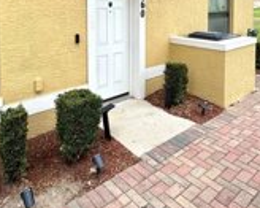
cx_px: 82
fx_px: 231
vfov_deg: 43.5
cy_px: 14
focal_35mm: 30
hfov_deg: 57.2
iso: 50
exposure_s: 1/707
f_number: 2.2
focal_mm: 2.22
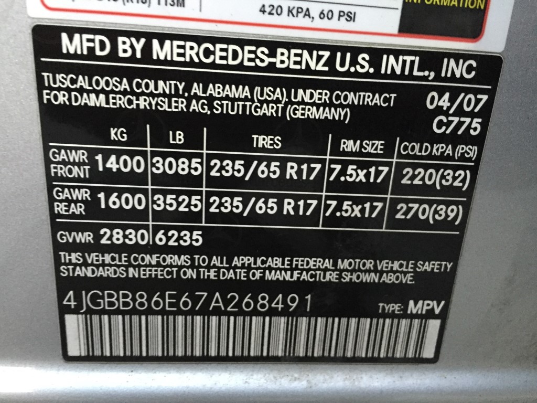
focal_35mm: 29
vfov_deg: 48.2
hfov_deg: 61.7
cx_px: 268
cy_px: 202
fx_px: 450
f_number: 2.2
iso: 320
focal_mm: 4.15
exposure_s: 1/15
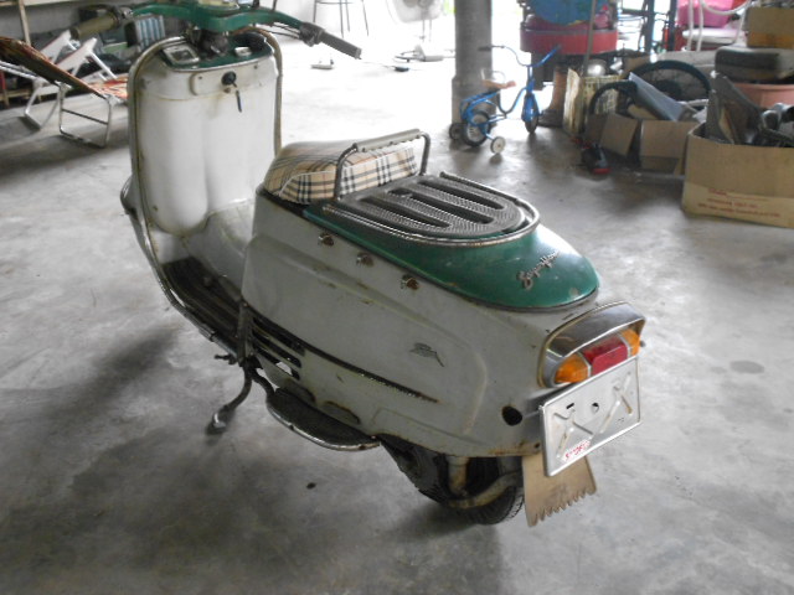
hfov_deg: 50.1
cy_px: 298
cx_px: 397
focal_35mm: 37
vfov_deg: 38.7
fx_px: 849
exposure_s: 1/30
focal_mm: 6.9
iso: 400
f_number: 3.9
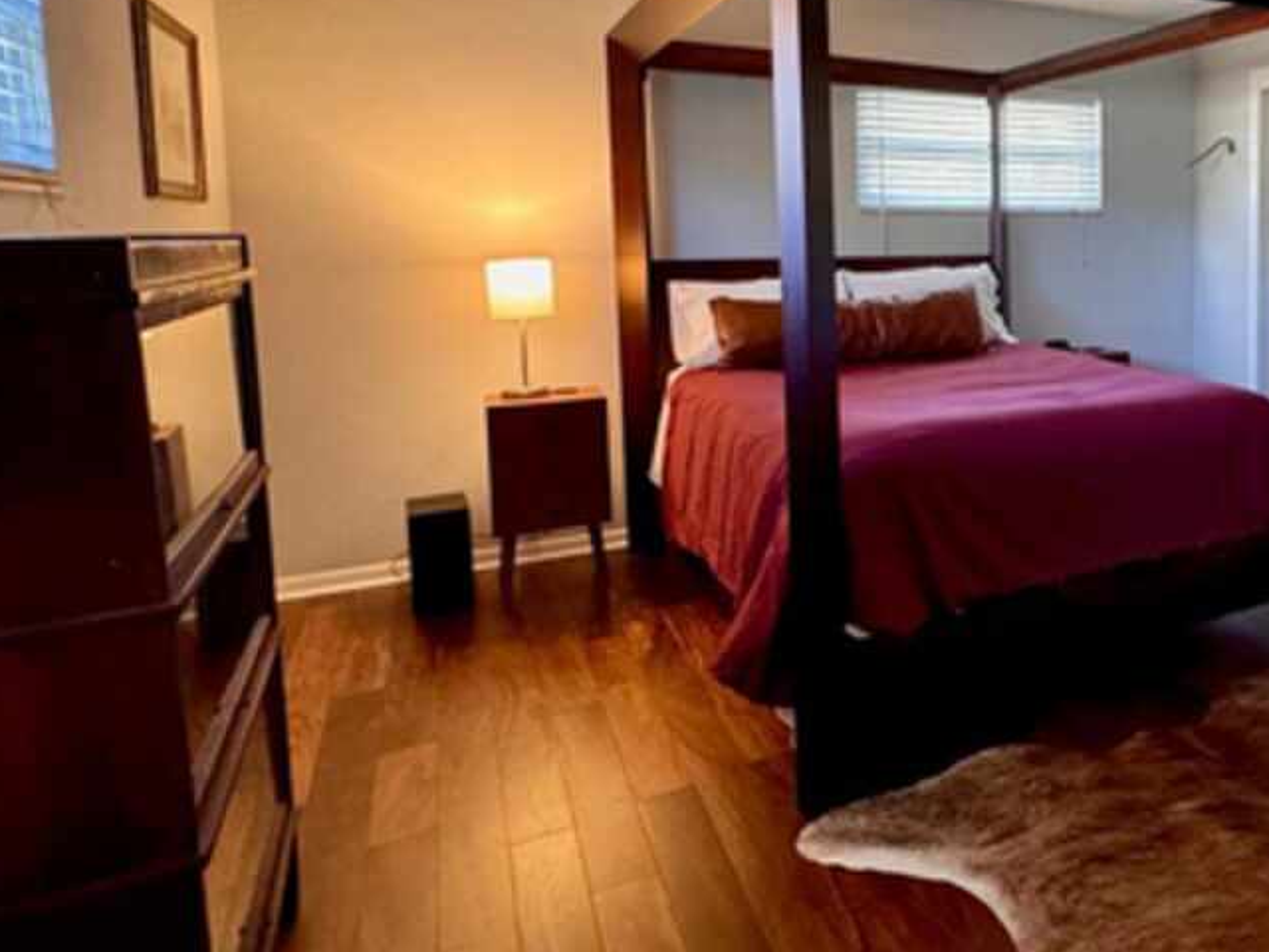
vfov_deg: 48.9
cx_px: 1098
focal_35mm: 28
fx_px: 1026
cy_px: 319
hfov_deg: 56.4
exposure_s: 1/60
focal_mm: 2.22
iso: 1000
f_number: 2.2
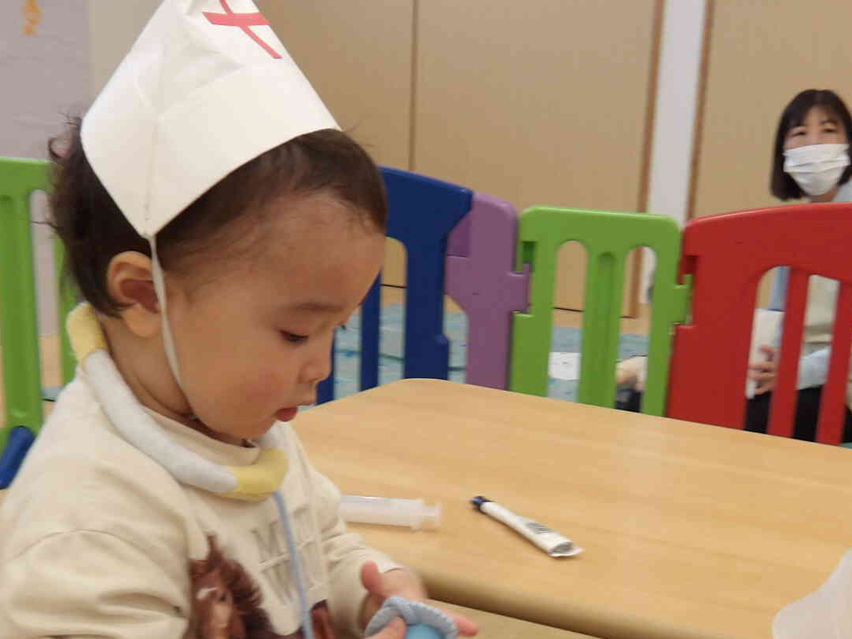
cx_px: 586
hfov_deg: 37.0
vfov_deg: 27.6
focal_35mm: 51
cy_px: 566
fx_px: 1255
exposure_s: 1/39
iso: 100
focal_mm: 4.9
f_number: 3
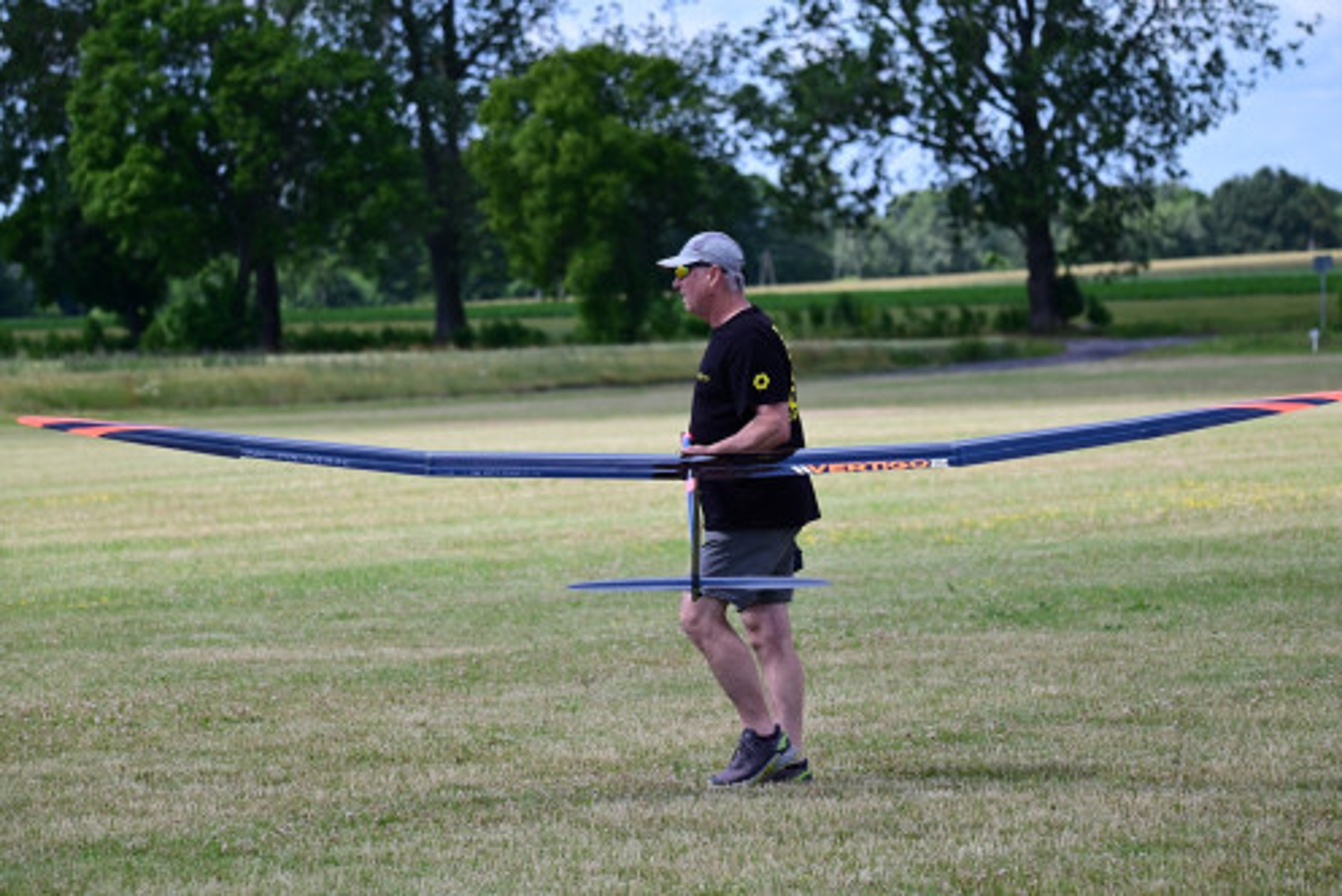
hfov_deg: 14.6
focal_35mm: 140
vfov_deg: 9.8
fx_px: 5222
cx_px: 671
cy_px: 448
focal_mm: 140
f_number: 5.6
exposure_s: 1/2000
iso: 500
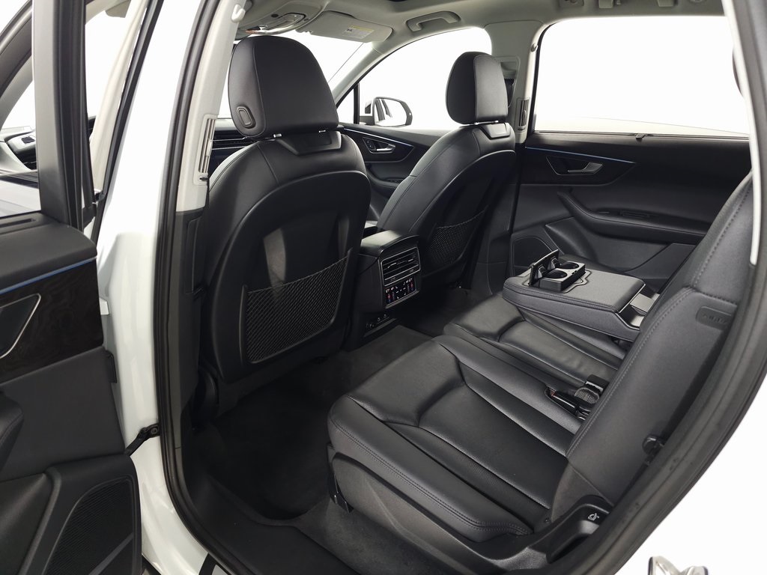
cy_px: 288
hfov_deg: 73.9
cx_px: 384
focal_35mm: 23
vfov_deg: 58.9
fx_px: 510
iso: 250
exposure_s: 1/60
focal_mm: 6.3
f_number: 1.7
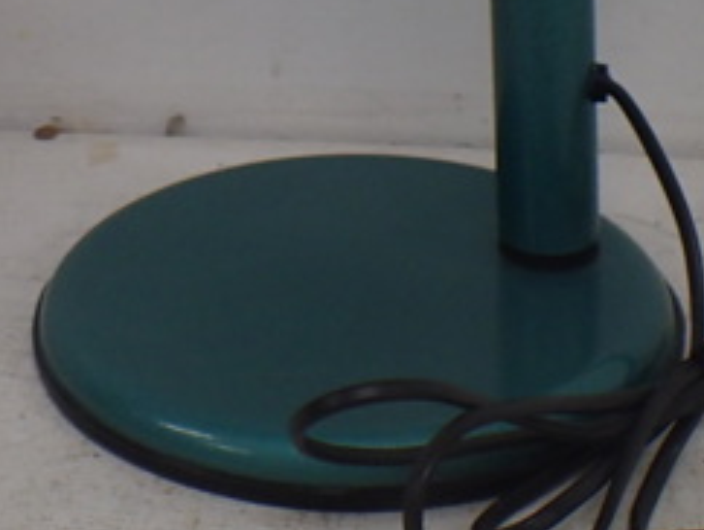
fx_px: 2015
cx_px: 70
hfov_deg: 19.5
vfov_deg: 14.3
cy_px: -175
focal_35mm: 99
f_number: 2.3
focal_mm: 5.5
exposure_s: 1/125
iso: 200
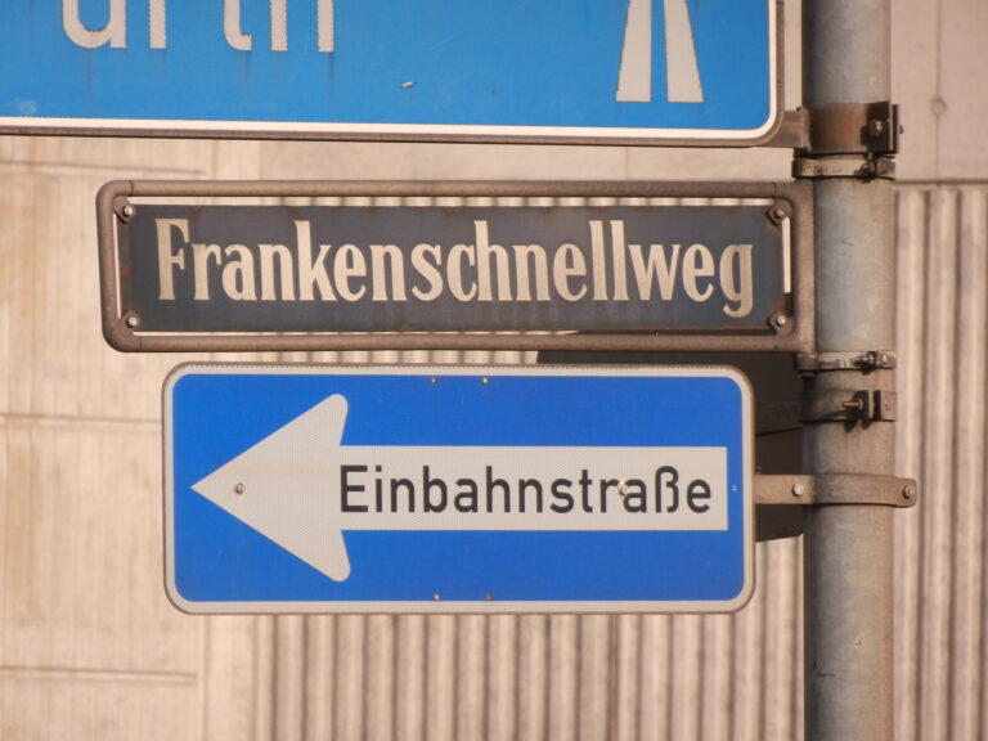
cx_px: 494
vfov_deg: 3.3
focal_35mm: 450
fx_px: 12844
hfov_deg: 4.4
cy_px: 370
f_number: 5.9
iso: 160
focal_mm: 81
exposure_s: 1/640
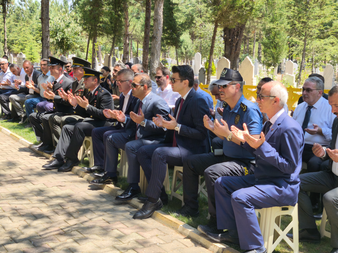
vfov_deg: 31.5
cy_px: 126
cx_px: 169
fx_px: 449
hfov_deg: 41.2
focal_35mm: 46
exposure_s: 1/1028
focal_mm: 6.57
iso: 50
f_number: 1.6
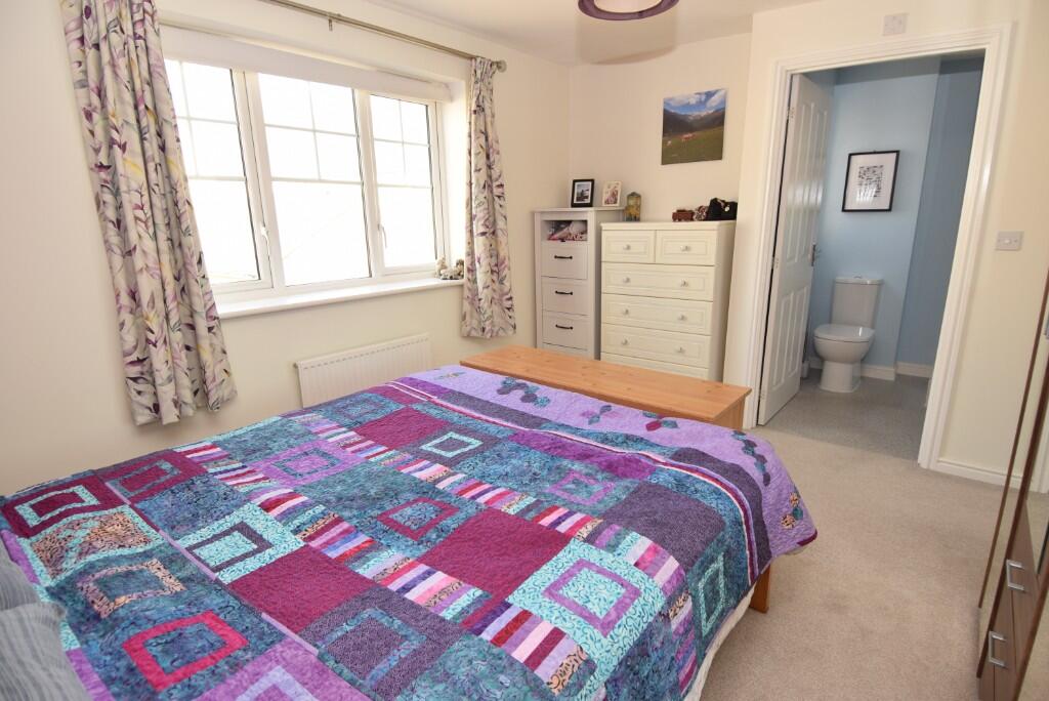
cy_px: 350
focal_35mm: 18
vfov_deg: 67.5
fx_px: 525
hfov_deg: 90.0
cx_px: 524
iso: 400
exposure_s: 1/125
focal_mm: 12
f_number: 5.6
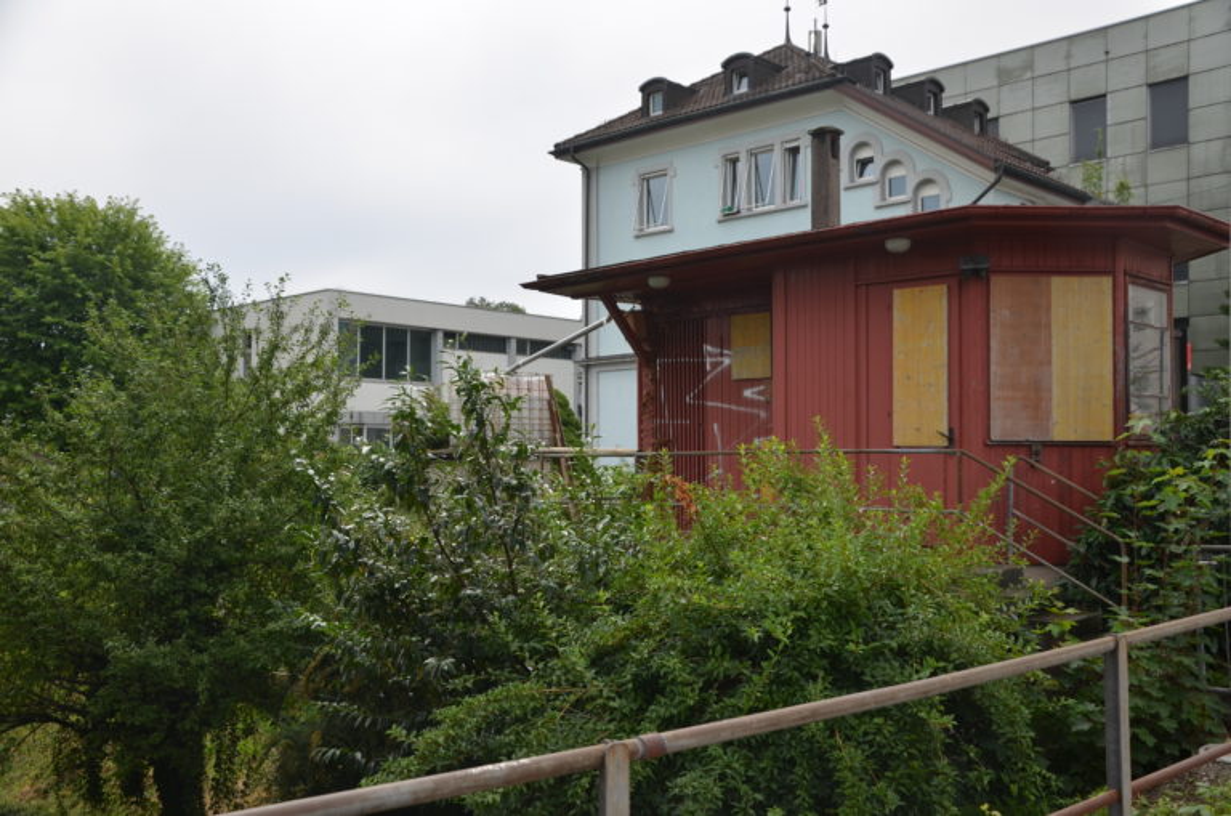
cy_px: 408
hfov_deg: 53.2
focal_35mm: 36
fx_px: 1229
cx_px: 616
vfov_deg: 36.7
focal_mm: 24
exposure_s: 1/500
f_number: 4
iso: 100
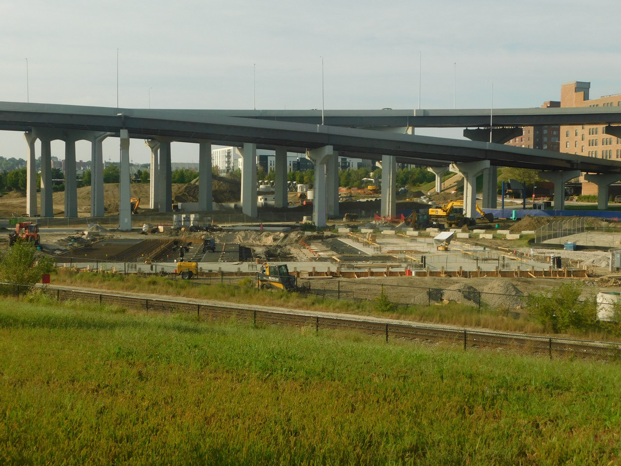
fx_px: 807
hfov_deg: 42.1
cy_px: 233
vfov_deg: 32.2
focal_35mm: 45
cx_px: 310
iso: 125
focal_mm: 8
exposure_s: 1/1000
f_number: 3.7
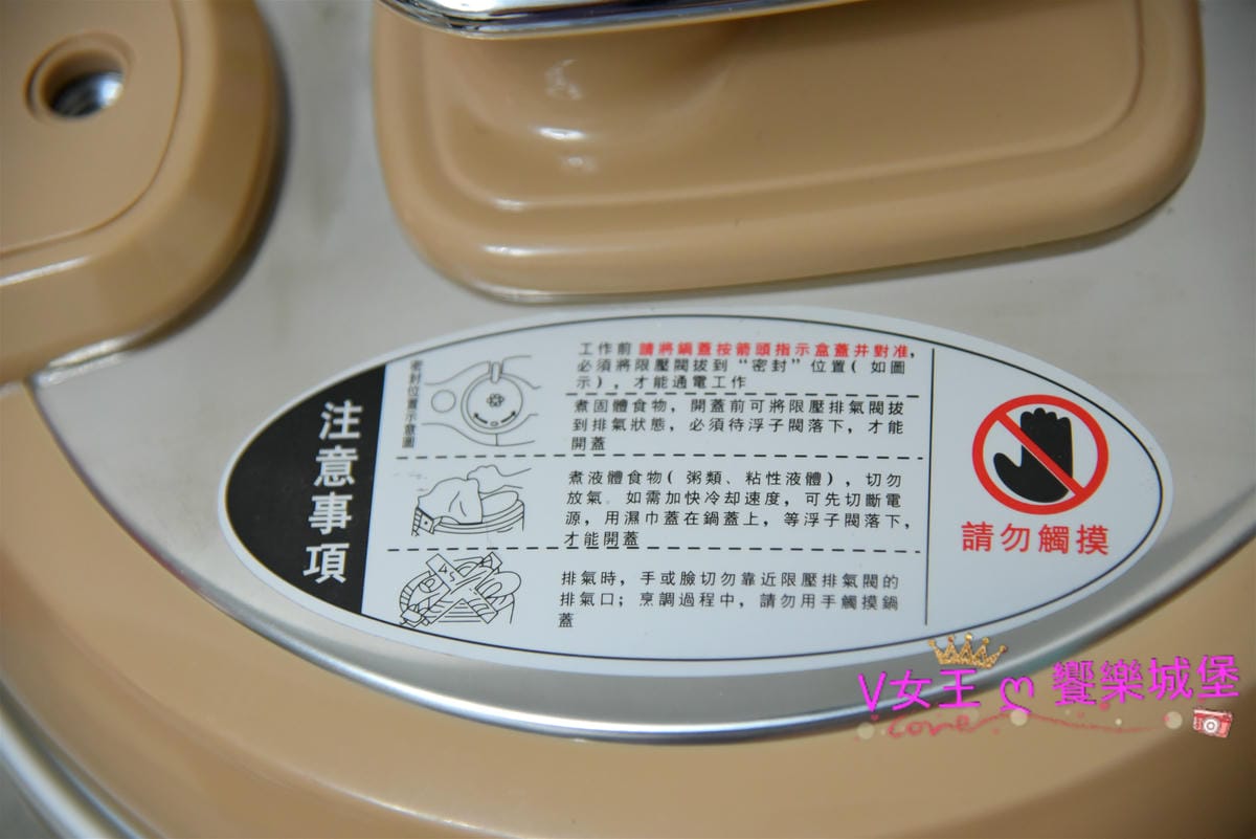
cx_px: 628
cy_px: 420
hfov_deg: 17.1
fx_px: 4188
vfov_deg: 11.4
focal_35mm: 120
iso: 1800
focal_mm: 120
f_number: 4
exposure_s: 1/125
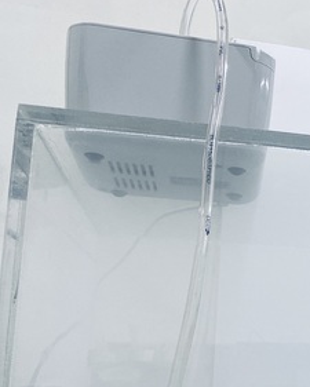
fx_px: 791
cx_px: 482
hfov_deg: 19.1
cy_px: 320
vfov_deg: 26.9
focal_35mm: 69
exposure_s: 1/100
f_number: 1.8
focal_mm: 4.25
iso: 80
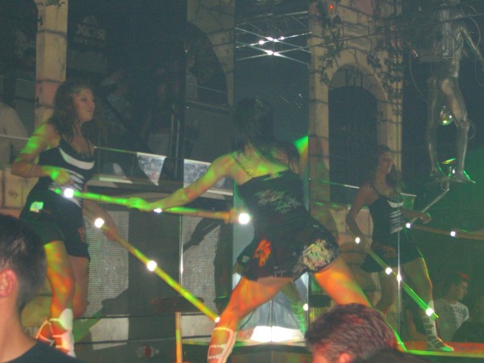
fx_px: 951
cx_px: 242
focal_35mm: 68
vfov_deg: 21.6
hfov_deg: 28.6
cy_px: 182
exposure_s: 1/60
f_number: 4
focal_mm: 14.2
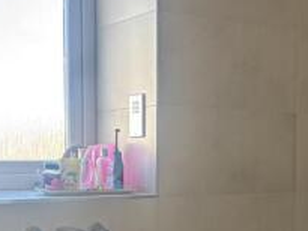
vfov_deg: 19.7
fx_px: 659
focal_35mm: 74
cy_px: 184
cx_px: 177
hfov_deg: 26.3
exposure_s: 1/121
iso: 80
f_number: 1.6
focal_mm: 5.96
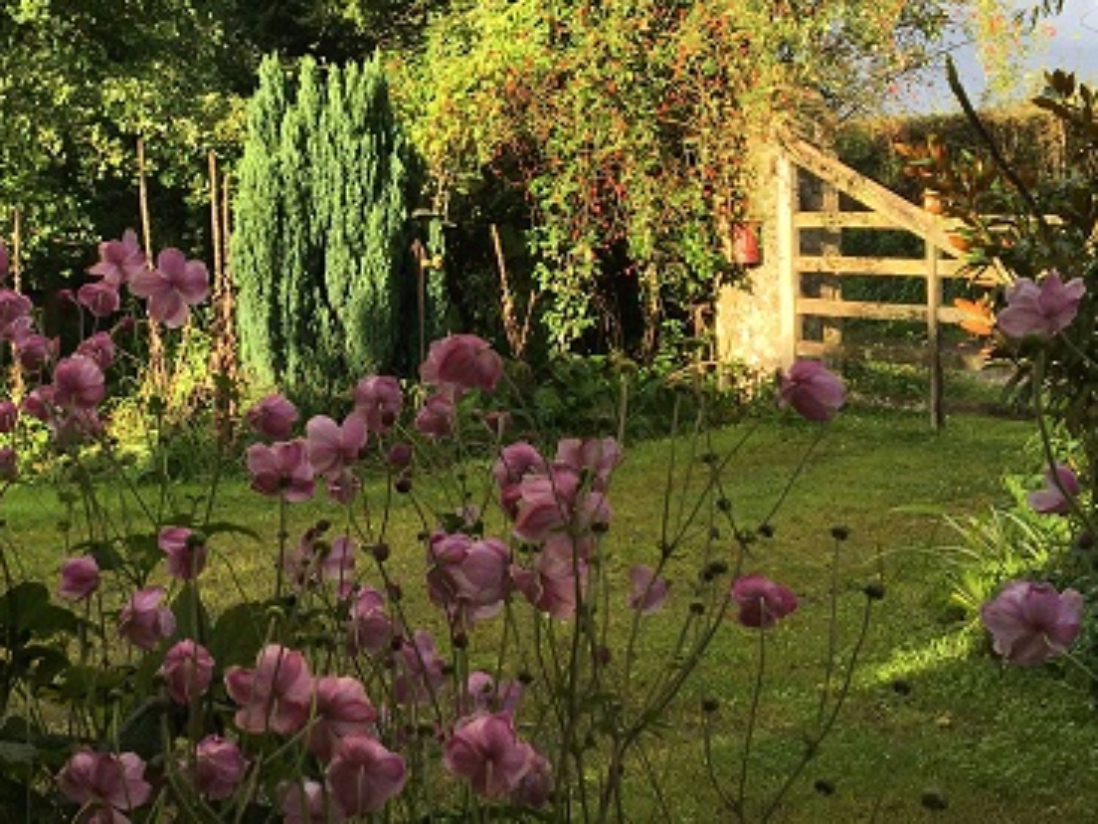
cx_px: 328
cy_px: 272
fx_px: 1998
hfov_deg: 30.4
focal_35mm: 63
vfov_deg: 23.2
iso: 25
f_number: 2.2
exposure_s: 1/513
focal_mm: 4.15
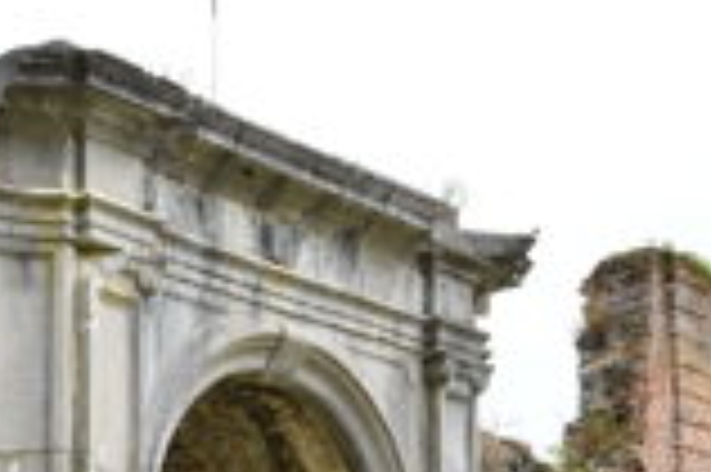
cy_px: 573
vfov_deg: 13.4
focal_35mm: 99
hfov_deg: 20.4
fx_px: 1953
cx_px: 122
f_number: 10
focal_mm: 26
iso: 320
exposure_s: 1/60
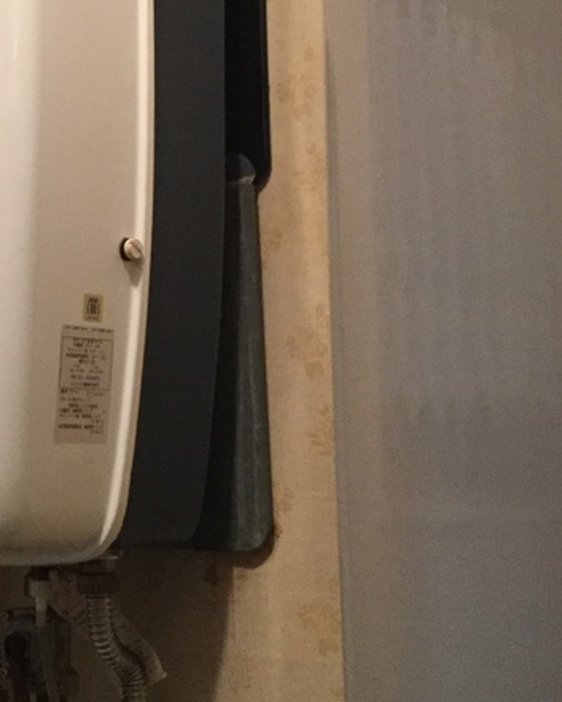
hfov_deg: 23.0
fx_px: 1330
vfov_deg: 29.5
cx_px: 14
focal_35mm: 64
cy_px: 287
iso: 200
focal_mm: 3.3
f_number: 2.4
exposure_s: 1/20
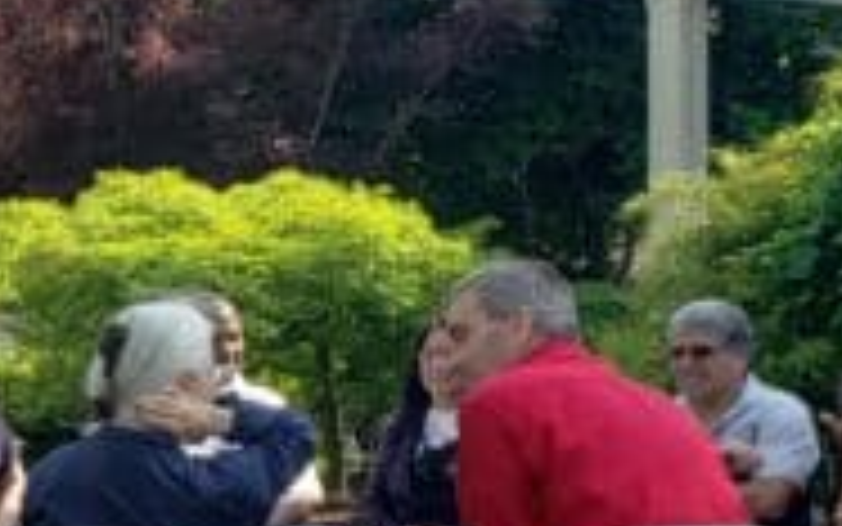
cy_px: 306
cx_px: -189
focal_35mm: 113
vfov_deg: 11.6
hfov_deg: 17.5
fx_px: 2594
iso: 50
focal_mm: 4.3
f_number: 2.4
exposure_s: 1/1308
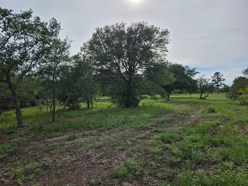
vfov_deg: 58.9
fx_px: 165
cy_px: 93
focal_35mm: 23
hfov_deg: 73.9
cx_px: 124
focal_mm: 5.4
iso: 25
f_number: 1.8
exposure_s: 1/2890
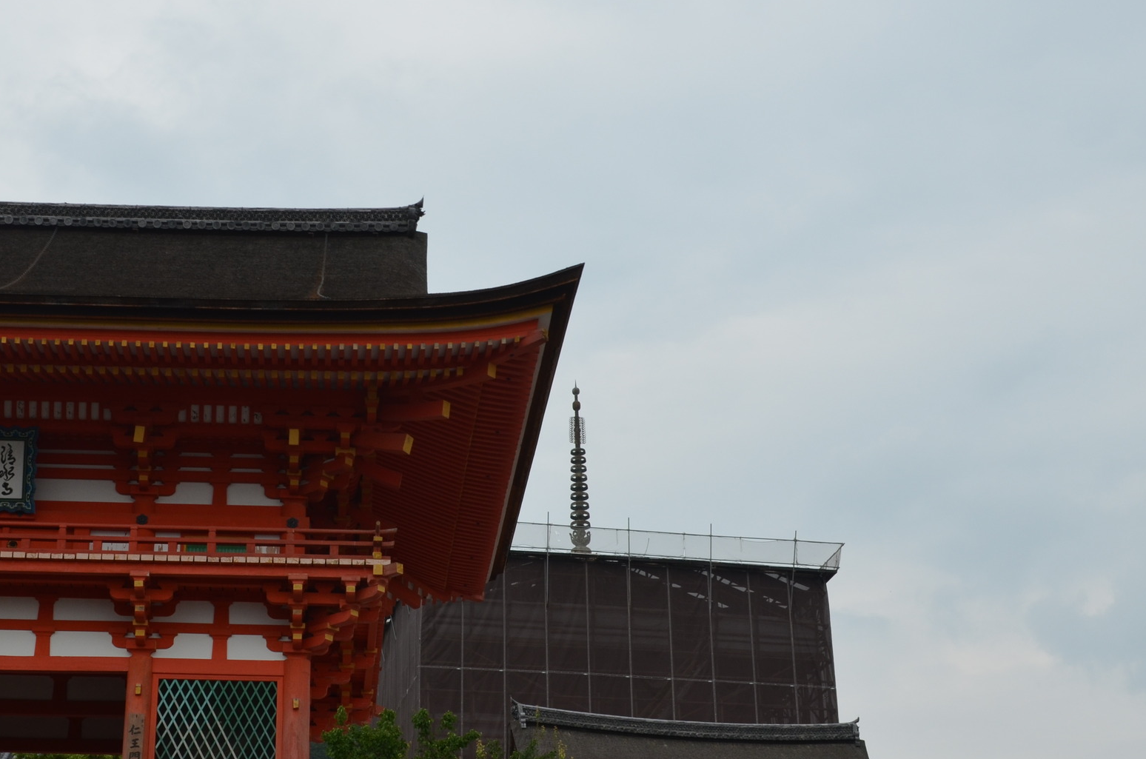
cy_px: 379
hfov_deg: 31.7
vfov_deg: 21.5
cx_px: 386
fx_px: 2001
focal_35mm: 63
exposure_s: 1/250
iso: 200
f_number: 8
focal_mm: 26
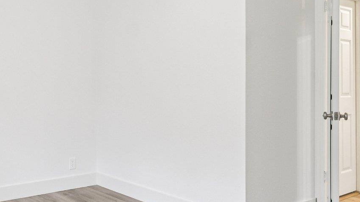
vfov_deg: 31.0
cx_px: 102
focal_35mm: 38
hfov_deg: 51.1
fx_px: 363
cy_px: 74
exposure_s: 1/10
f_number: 8
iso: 400
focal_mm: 10
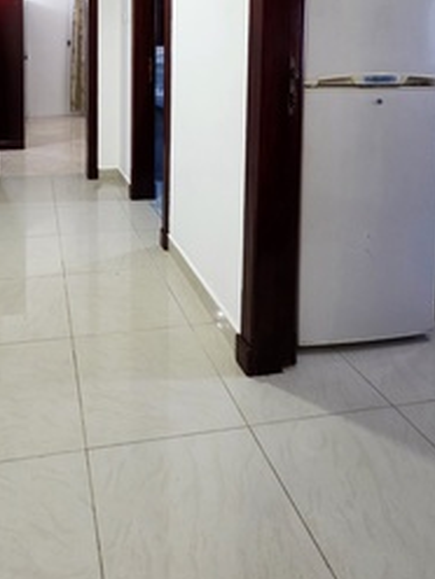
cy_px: 81
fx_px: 402
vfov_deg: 62.5
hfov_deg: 53.6
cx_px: 97
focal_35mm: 24
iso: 320
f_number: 1.9
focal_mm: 2.2
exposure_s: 1/101
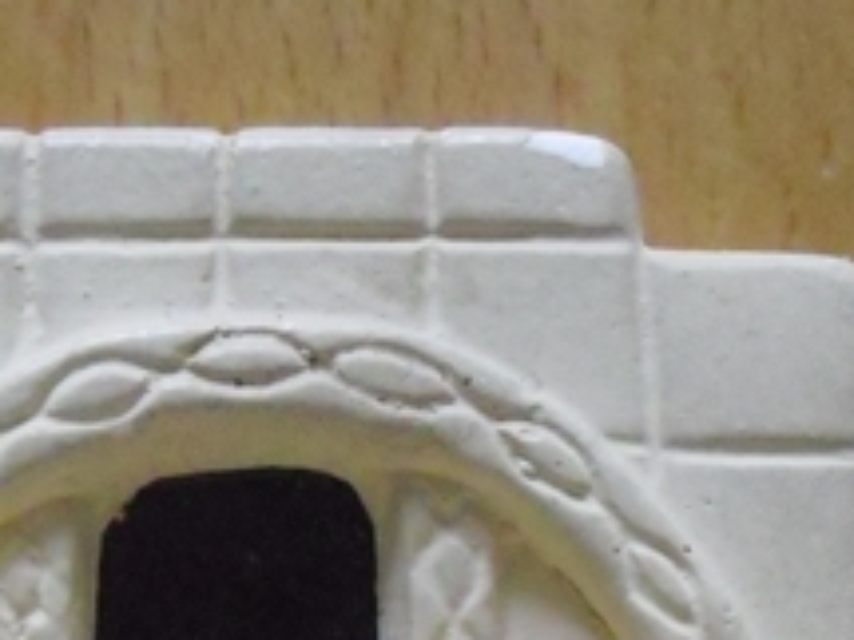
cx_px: 276
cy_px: 805
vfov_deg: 12.7
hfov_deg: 17.4
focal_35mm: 113
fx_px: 2786
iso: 800
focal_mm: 6.3
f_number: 3.1
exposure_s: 1/30
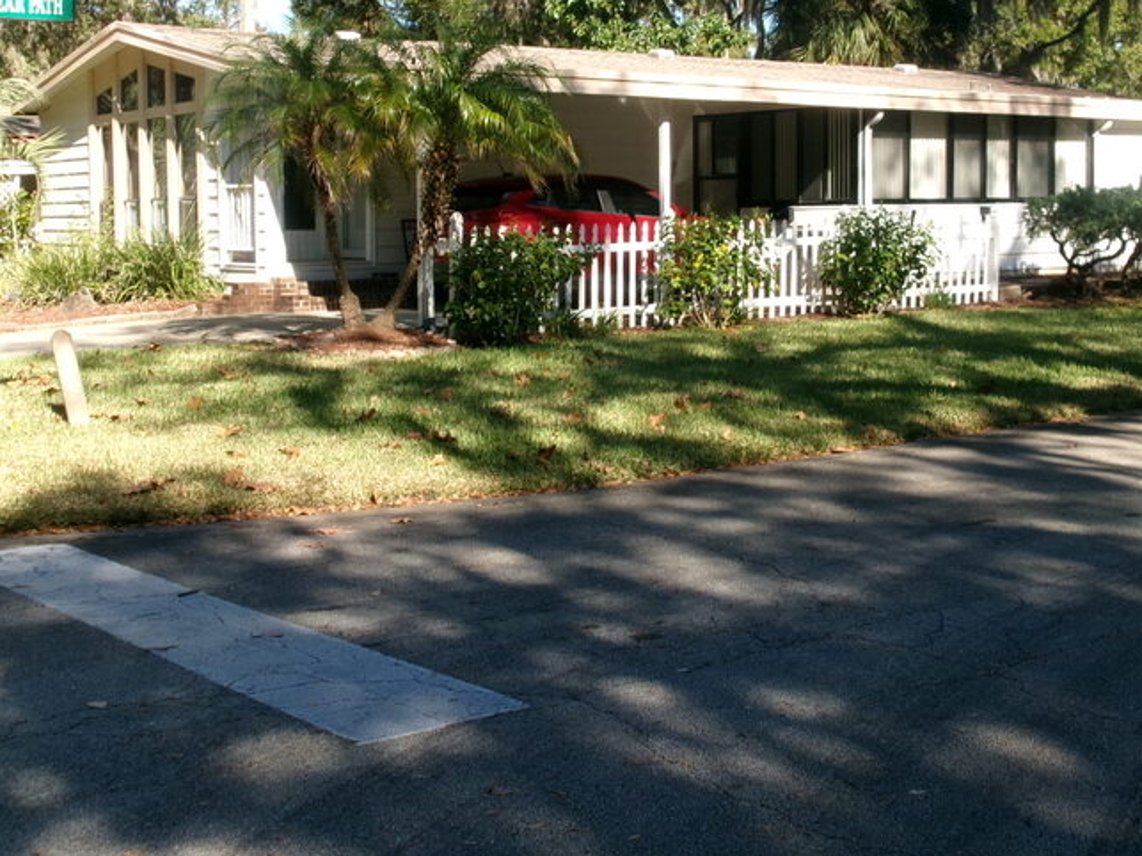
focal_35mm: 56
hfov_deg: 34.3
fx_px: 1847
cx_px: 600
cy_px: 293
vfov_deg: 26.0
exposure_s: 1/45
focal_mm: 6.4
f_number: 11.8
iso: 100
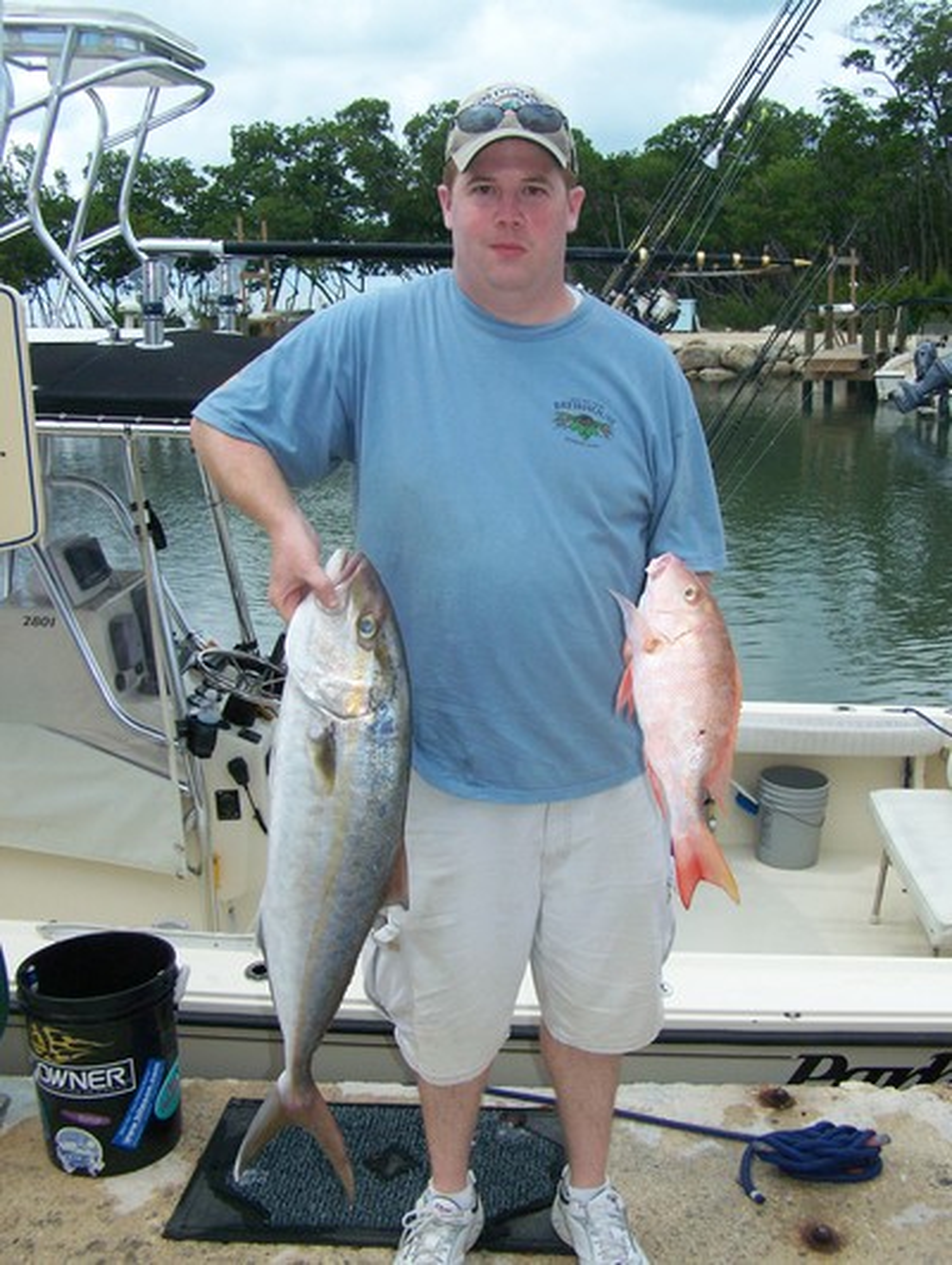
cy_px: 632
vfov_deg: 48.9
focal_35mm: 38
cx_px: 476
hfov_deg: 37.8
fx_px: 1391
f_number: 4
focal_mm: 6.3
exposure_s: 1/1000
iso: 160
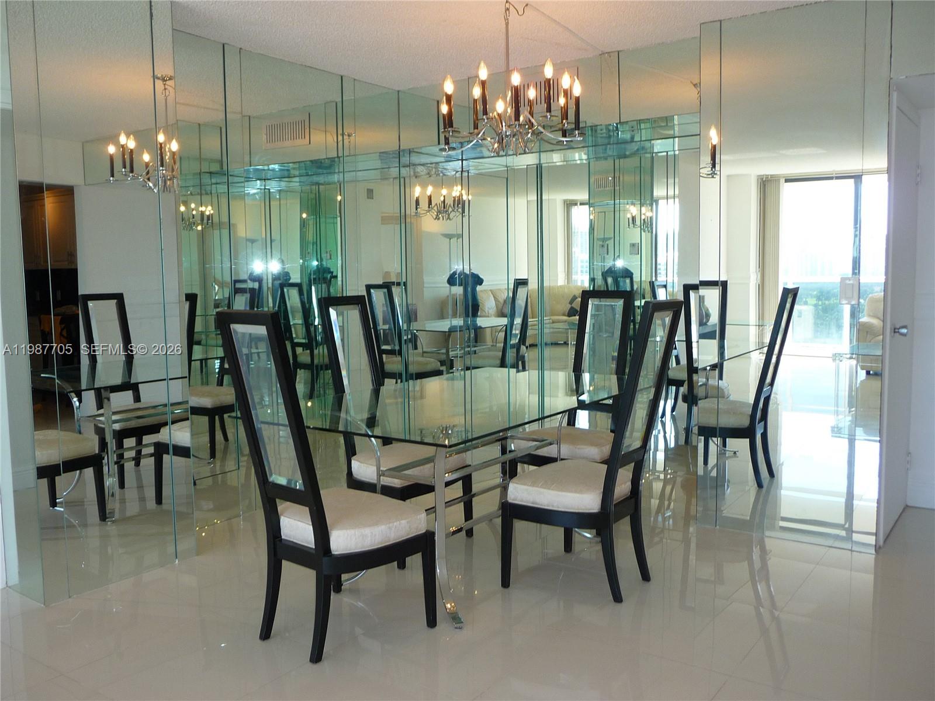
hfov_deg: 60.0
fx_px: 810
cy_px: 350
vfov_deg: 46.8
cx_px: 468
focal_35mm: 30
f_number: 3.4
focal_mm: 5
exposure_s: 1/80
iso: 100
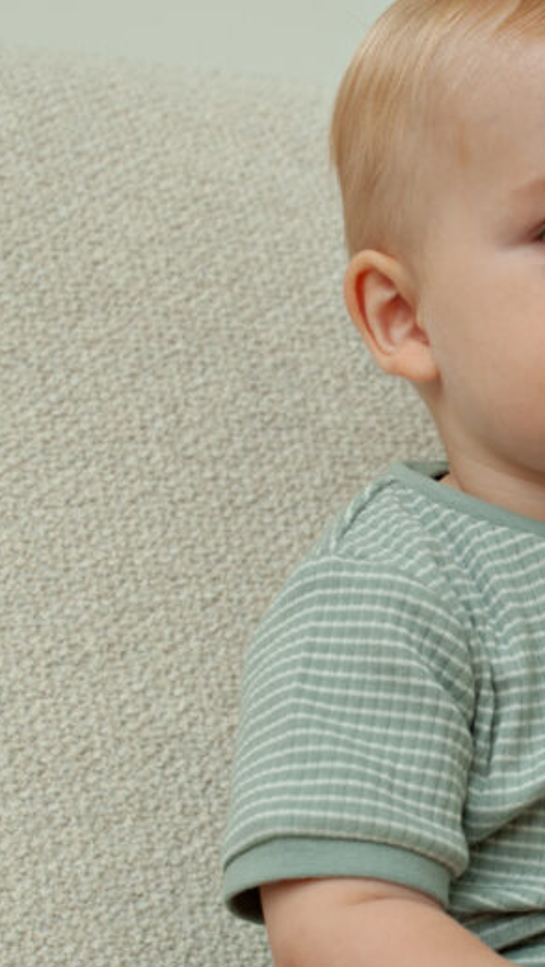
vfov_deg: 20.7
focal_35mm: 103
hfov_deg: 11.6
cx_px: 578
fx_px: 2643
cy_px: 651
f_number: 5.6
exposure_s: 1/125
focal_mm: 50
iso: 640
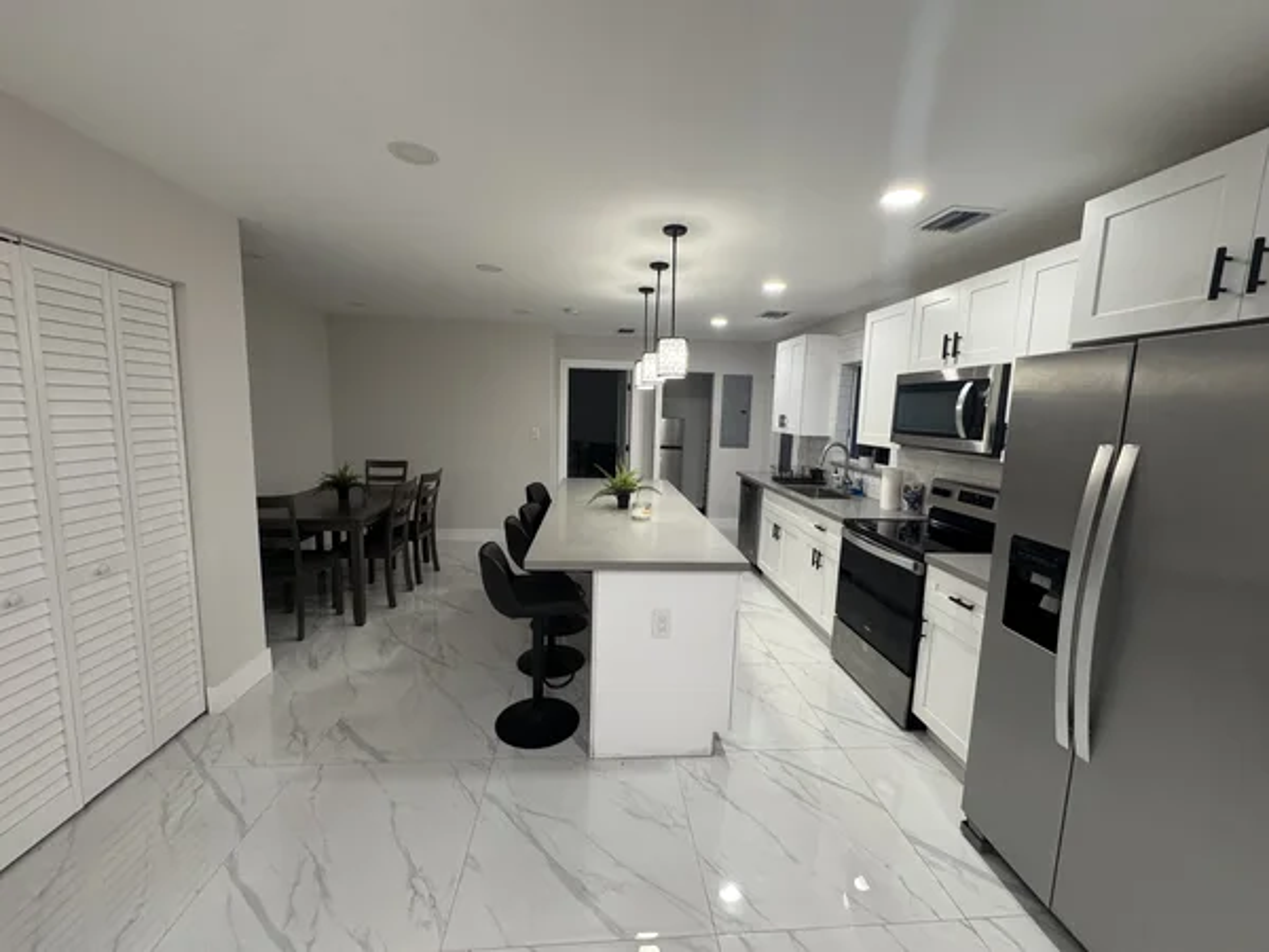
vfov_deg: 85.7
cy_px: 476
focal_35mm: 14
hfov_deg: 102.1
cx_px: 634
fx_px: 513
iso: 250
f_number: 2.2
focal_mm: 2.22
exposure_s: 1/120
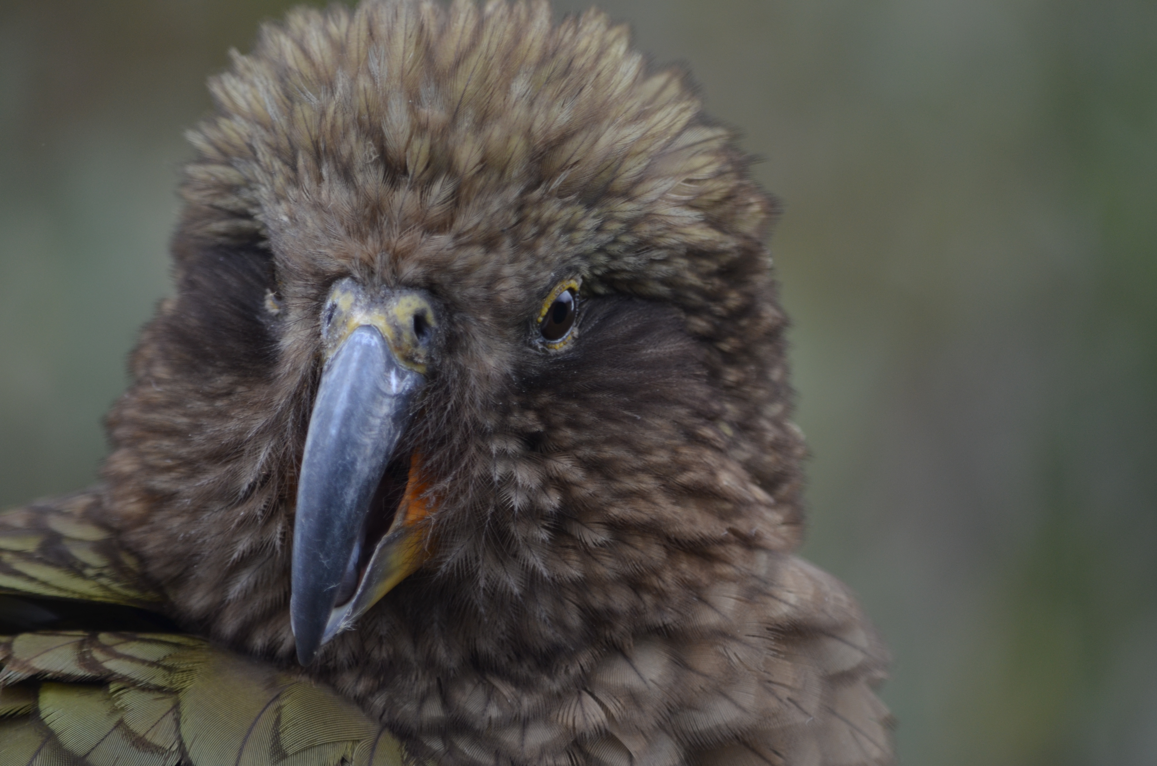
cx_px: 578
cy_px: 383
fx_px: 14433
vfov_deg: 3.0
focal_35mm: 450
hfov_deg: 4.6
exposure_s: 1/500
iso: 320
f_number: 5.6
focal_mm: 300
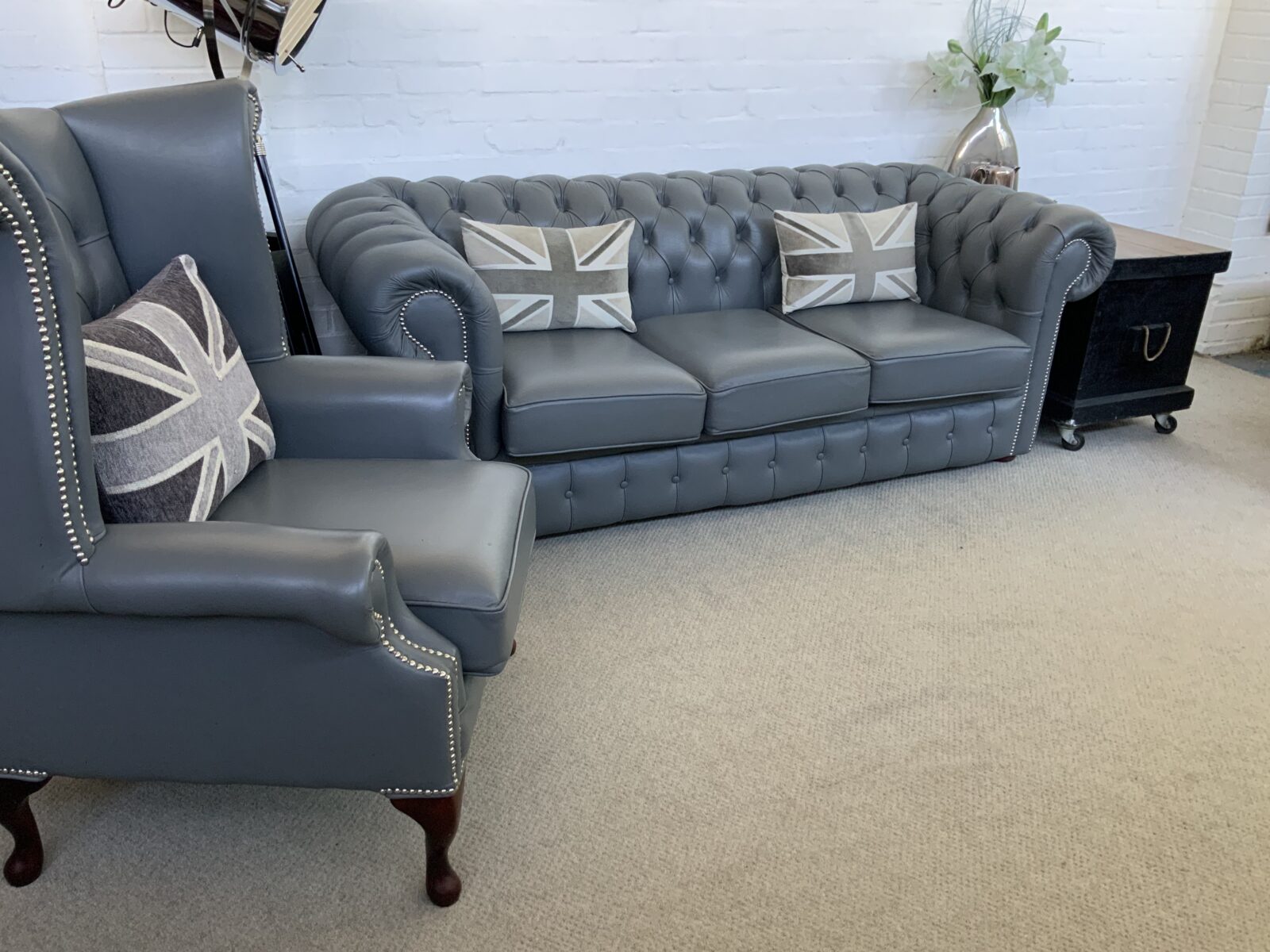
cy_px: 476
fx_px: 1064
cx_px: 635
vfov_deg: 48.2
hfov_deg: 61.7
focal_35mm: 29
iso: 100
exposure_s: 1/50
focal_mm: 3
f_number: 1.8
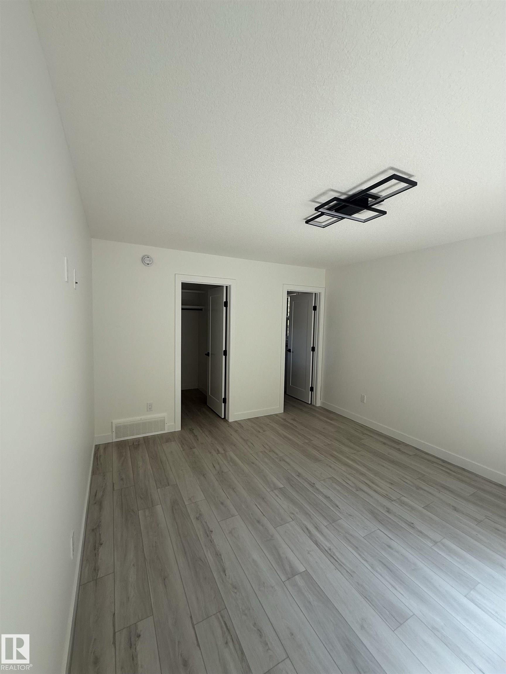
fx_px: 273
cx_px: 253
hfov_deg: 85.7
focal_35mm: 14
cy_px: 337
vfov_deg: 102.1
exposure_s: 1/99
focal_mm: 2.22
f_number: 2.2
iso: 50
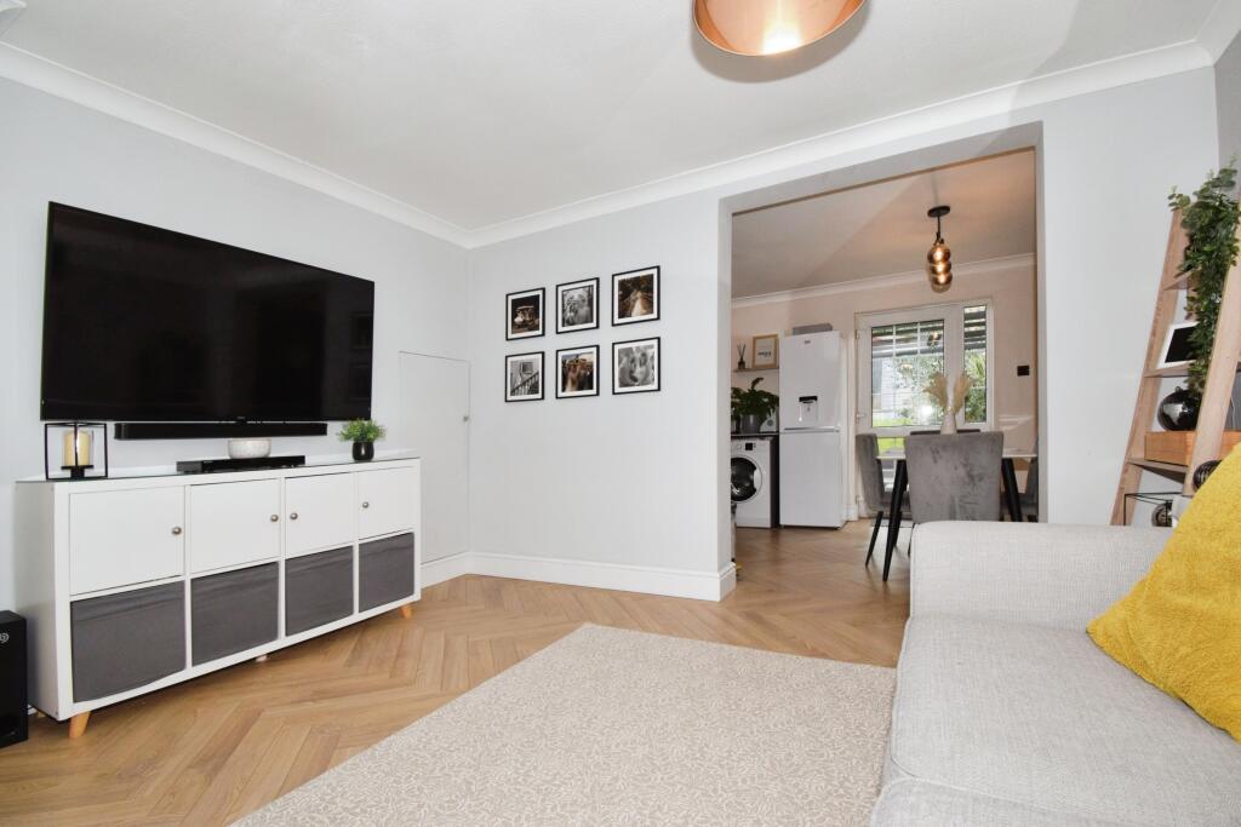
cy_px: 414
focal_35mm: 15
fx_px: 517
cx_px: 620
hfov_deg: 100.4
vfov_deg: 77.3
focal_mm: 10
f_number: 10
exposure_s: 1/60
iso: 1000
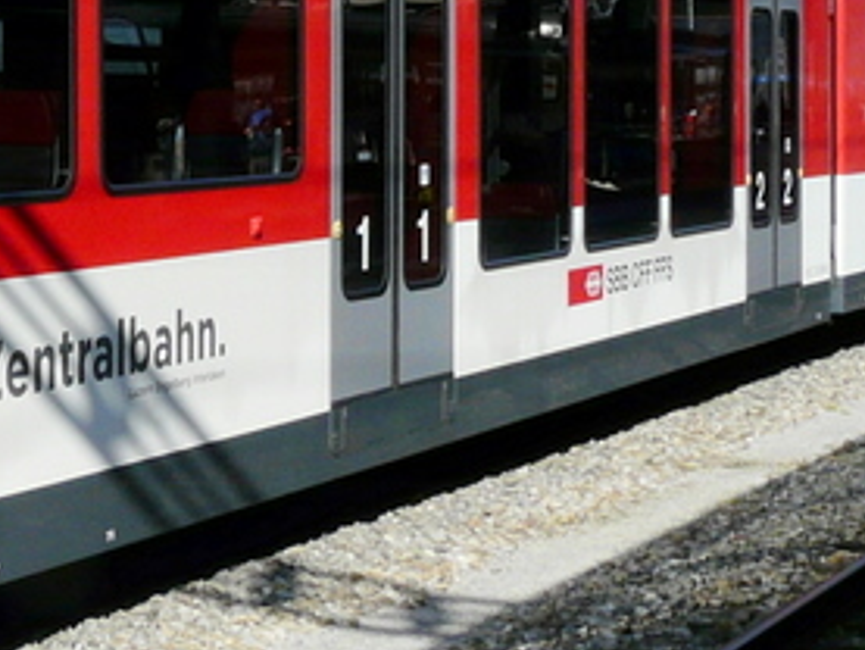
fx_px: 2525
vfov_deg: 14.6
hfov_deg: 18.7
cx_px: -75
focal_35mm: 101
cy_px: 106
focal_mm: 4.6
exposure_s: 1/400
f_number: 5.6
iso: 100
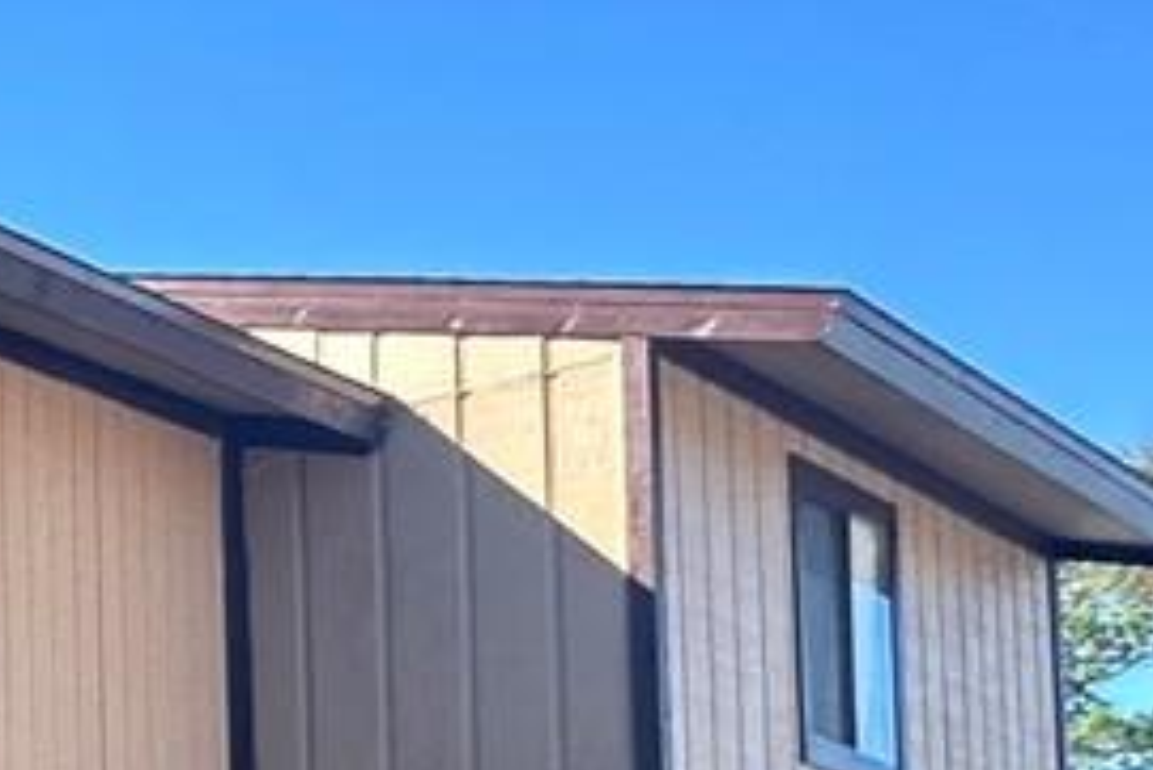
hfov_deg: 15.0
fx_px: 2756
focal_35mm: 86
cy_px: 1115
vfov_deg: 14.9
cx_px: -1566
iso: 40
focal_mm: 2.22
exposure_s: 1/396
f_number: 2.2
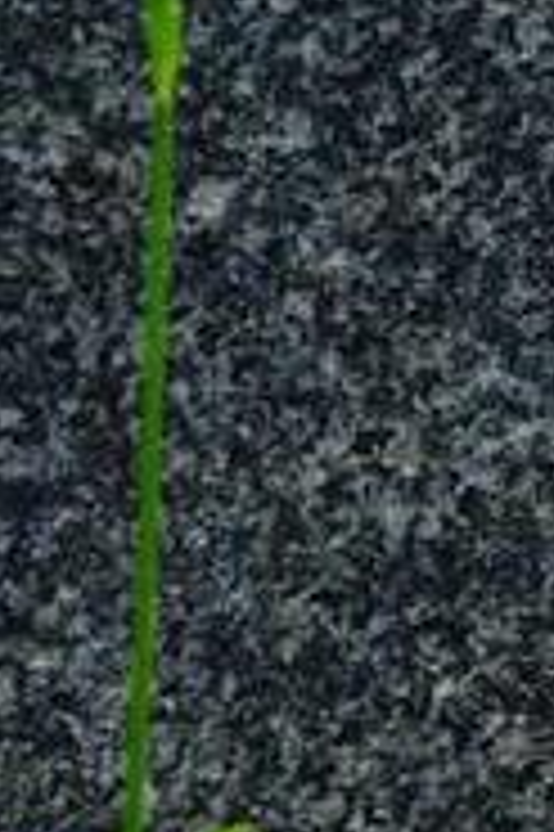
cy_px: -479
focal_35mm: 535
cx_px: 522
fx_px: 12377
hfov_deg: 2.6
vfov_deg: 3.8
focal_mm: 55
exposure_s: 1/180
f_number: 9.5
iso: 100
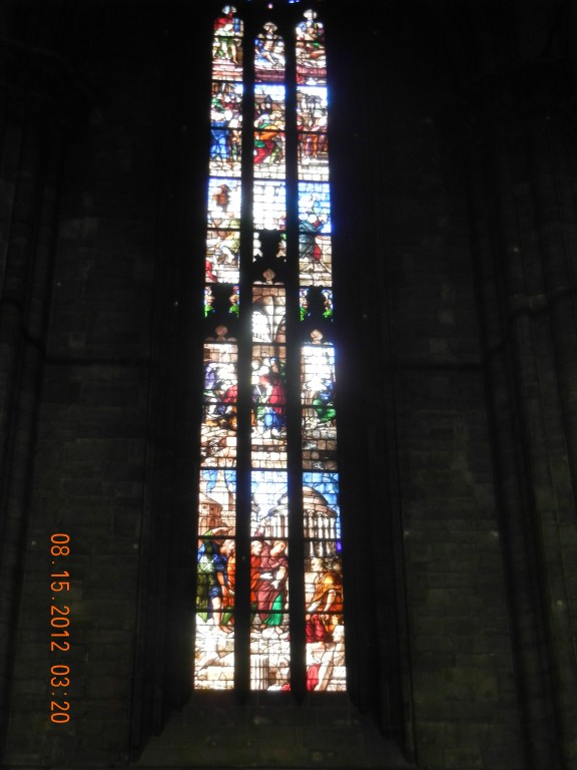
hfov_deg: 28.0
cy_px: 385
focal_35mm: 52
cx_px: 288
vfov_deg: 36.8
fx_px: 1156
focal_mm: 9.3
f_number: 3.9
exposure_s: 1/3
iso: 200
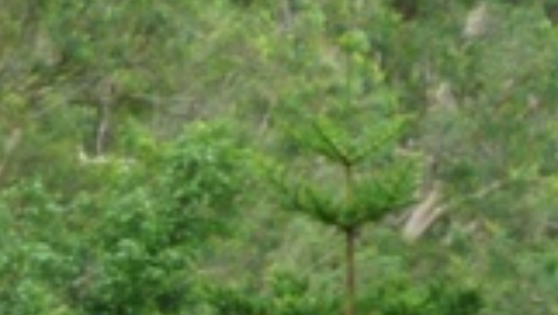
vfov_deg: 1.5
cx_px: -451
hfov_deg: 2.6
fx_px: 12132
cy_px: 564
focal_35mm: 819
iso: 100
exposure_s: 1/100
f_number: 4.8
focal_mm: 31
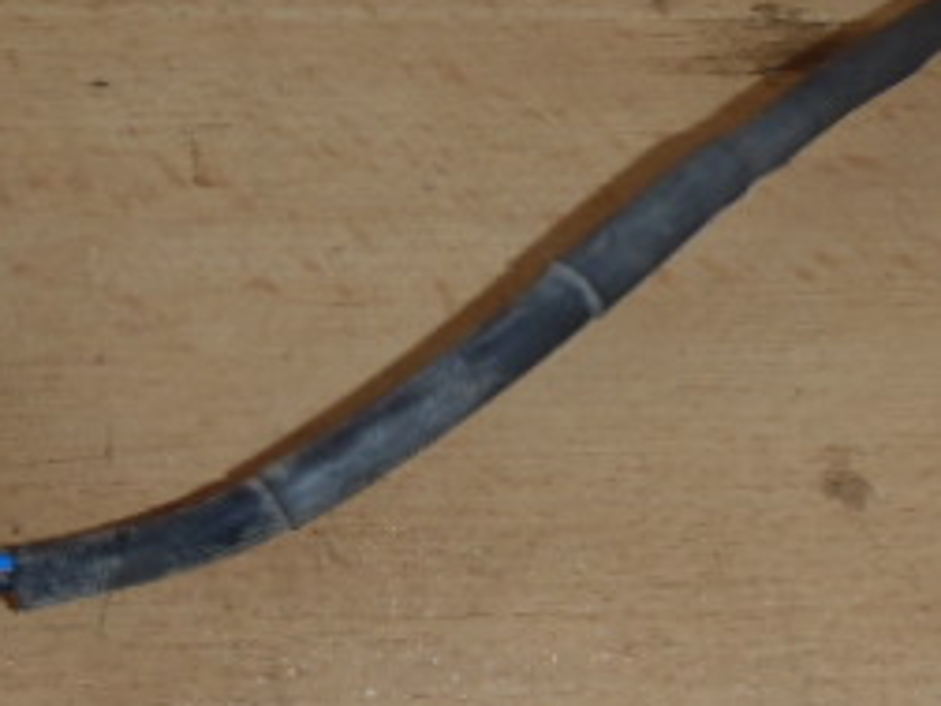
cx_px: 317
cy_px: 127
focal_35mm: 71
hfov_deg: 27.2
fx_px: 1930
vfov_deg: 20.5
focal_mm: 5
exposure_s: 1/30
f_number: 3.9
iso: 100
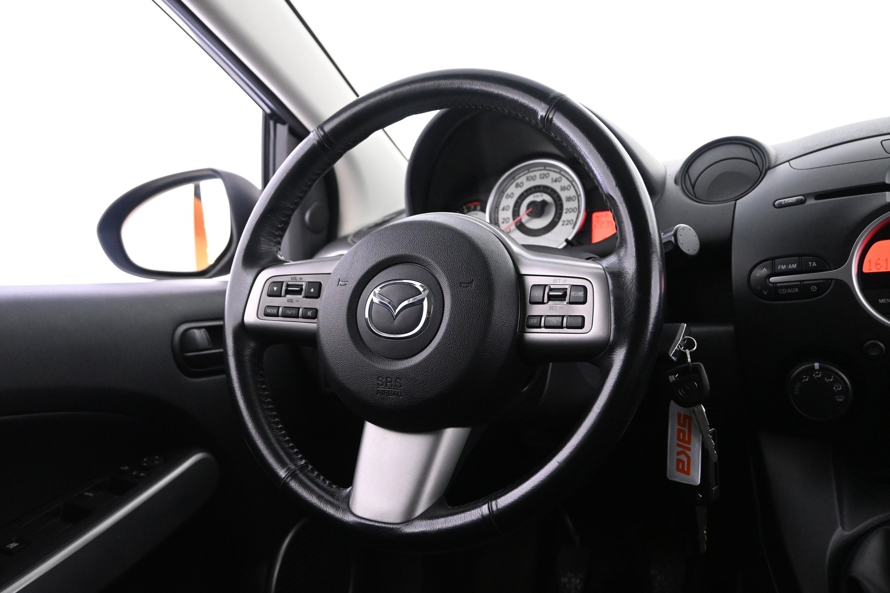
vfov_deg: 42.6
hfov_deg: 60.7
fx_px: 760
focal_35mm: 31
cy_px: 296
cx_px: 445
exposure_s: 1/30
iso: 3200
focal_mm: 20.5
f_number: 3.8
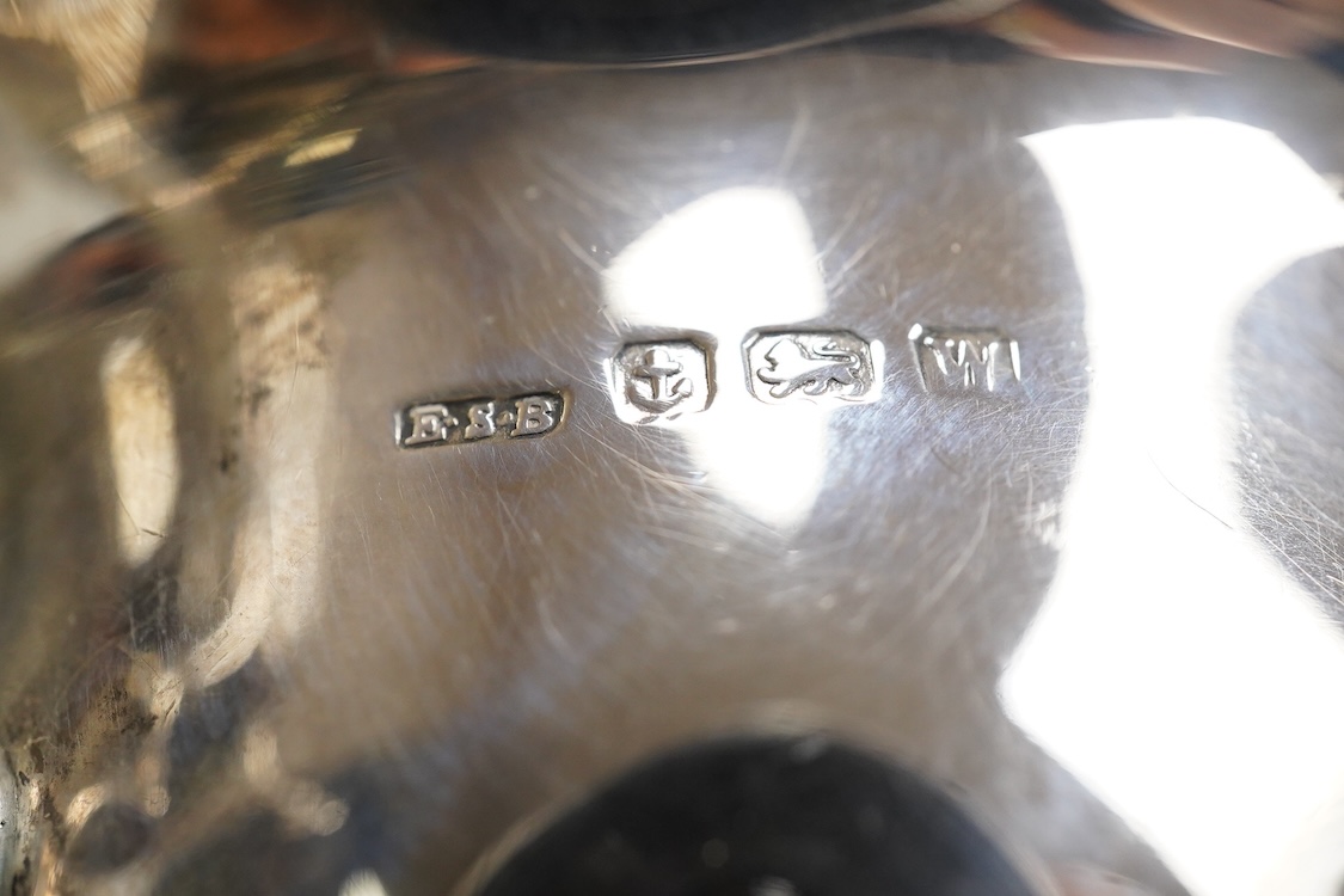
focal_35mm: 45
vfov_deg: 29.9
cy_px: 448
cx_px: 672
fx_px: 1680
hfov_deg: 43.6
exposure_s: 1/200
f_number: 10
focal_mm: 30
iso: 2500
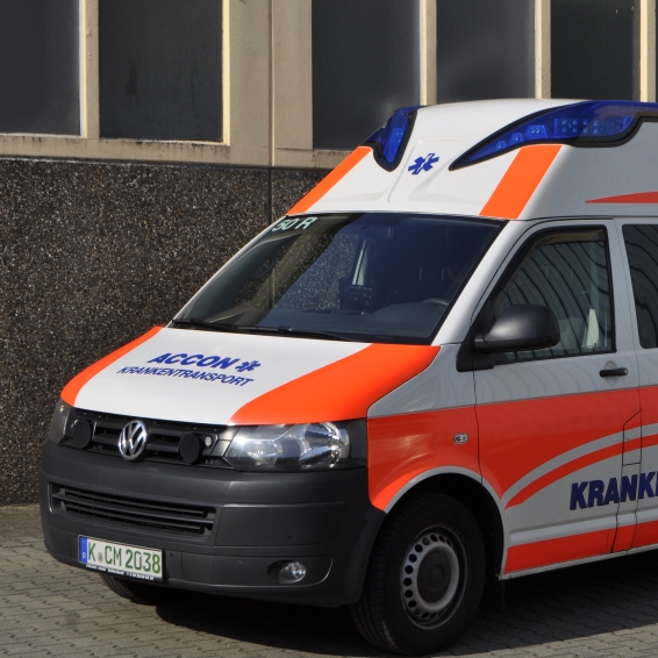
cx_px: 491
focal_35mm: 77
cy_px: 339
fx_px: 1656
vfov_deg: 22.5
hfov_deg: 22.3
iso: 200
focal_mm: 38
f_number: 11
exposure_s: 1/500
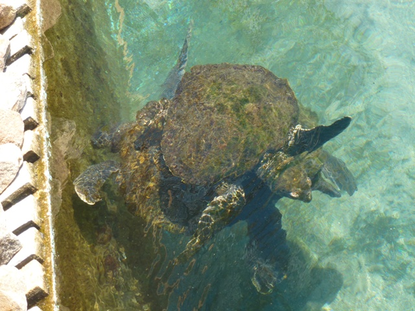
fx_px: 983
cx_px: 208
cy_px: 156
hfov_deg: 23.8
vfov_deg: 18.0
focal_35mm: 82
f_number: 4.8
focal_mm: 14.8
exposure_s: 1/125
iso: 100
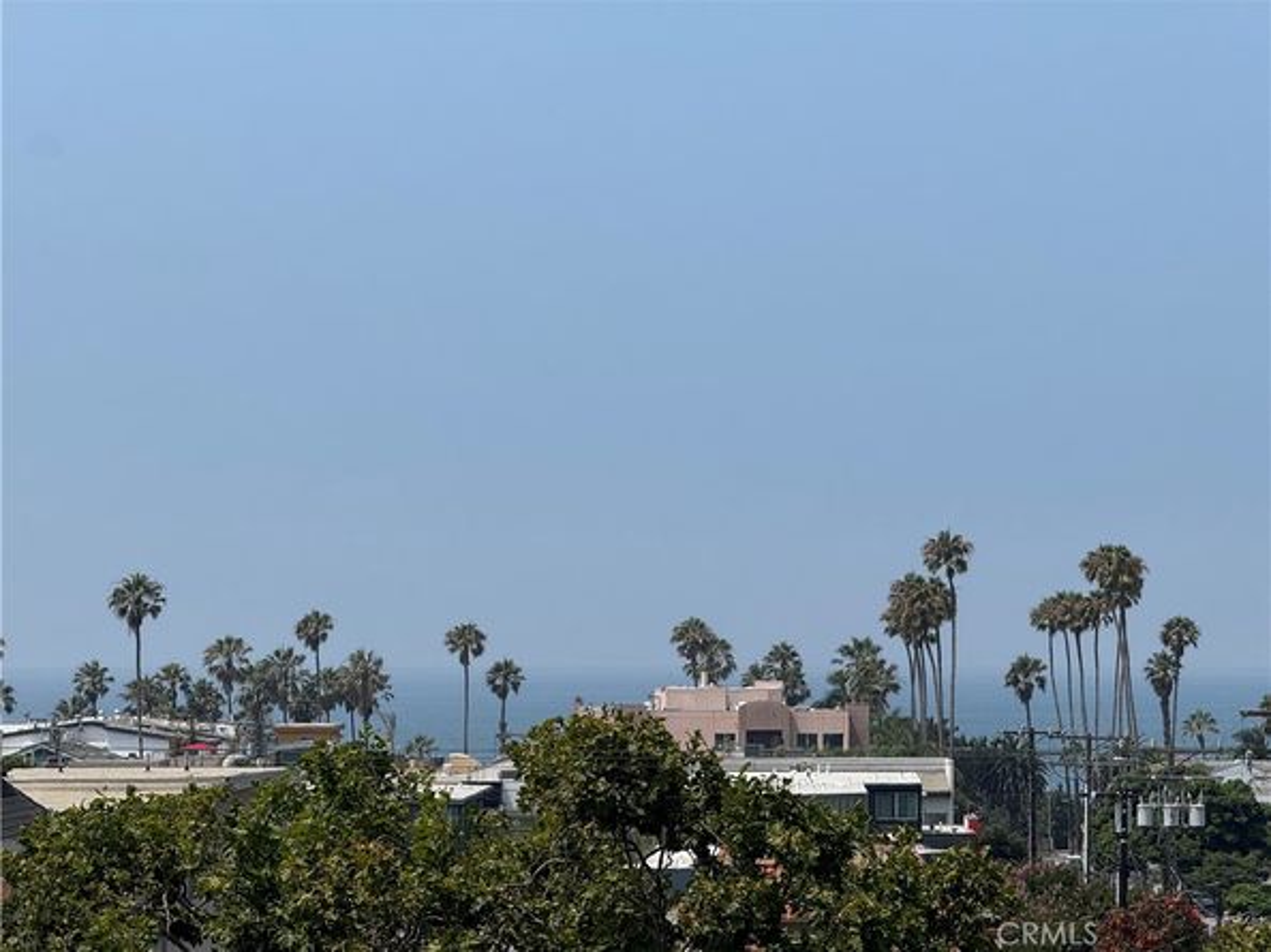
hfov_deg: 16.4
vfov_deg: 12.3
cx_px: 636
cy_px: 476
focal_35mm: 120
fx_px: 4404
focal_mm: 15.66
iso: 50
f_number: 2.8
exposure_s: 1/2933
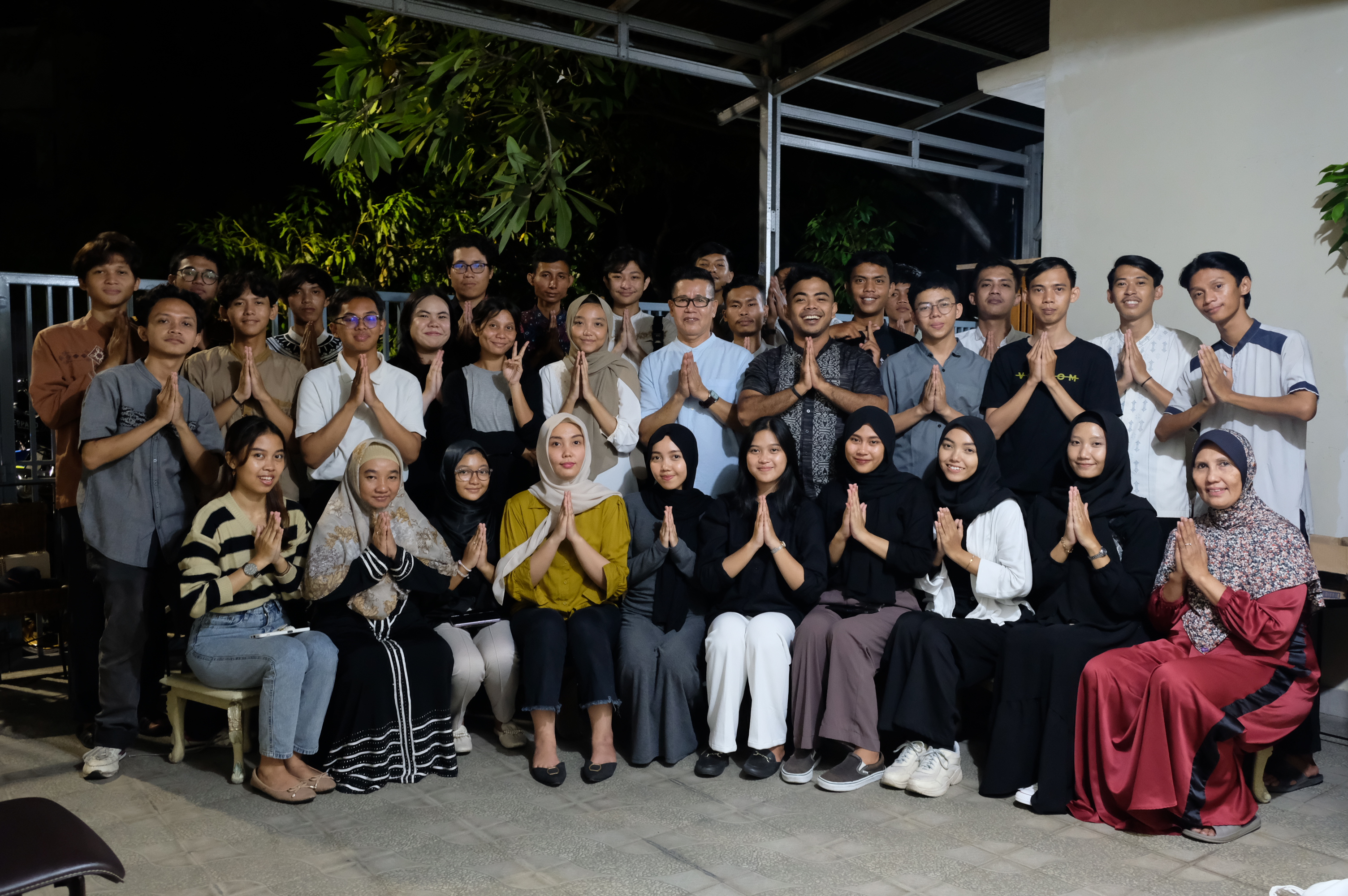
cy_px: 448
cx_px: 674
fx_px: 1085
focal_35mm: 29
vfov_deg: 44.9
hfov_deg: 63.7
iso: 3200
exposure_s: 1/15
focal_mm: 19.6
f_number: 4
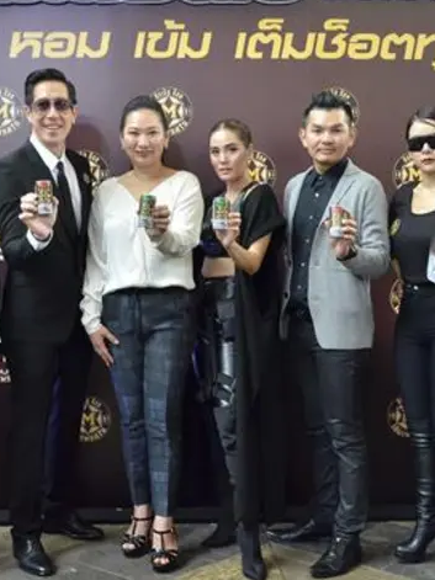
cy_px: 307
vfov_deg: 35.1
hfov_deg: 26.6
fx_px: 919
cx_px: 161
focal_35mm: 55
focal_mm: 23
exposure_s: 1/320
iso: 1600
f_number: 6.3
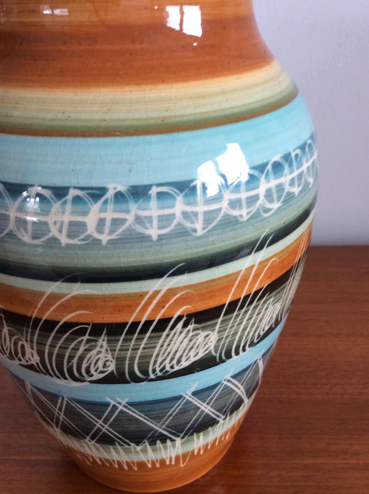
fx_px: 456
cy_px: 247
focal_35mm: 32
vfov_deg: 56.9
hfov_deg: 44.1
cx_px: 184
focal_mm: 3.3
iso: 40
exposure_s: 1/25
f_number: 2.4
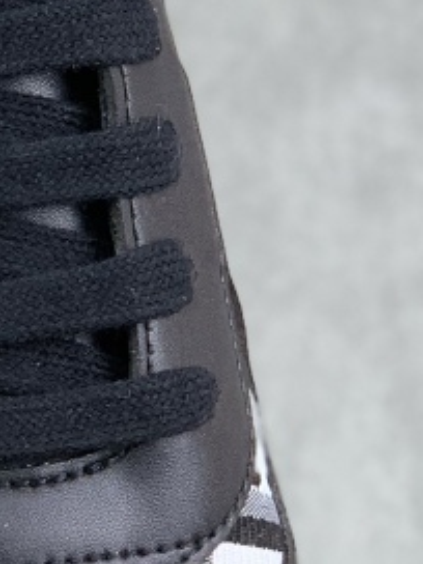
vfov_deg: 7.2
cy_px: 158
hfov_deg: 5.3
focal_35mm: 275
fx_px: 4481
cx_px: -245
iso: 25
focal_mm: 6
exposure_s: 1/100
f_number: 2.4
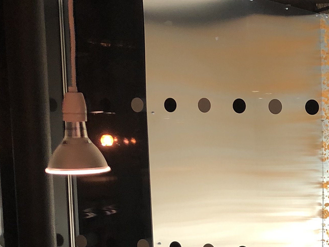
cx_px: 416
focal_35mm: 87
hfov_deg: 20.7
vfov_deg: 16.7
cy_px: 227
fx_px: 827
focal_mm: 4
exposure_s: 1/17
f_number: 1.8
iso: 64
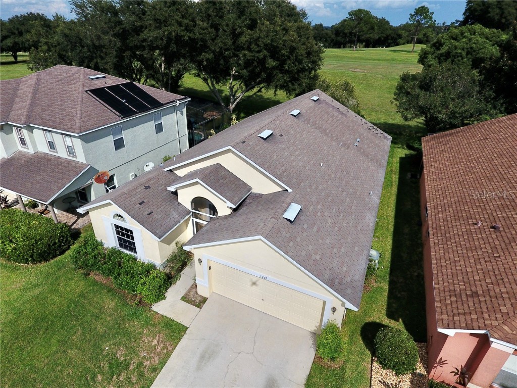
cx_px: 258
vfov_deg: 66.0
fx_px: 299
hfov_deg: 81.7
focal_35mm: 20
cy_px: 194
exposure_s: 1/3413
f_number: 2.8
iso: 100
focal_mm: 3.61
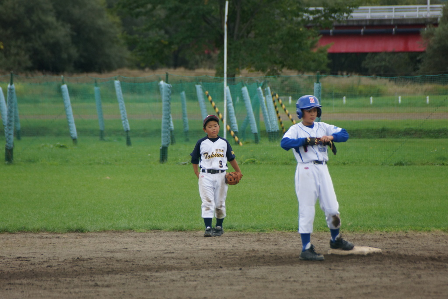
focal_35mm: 375
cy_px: 150
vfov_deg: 3.7
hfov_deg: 5.5
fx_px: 4665
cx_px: 224
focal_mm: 250
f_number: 6.3
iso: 500
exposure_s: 1/1000
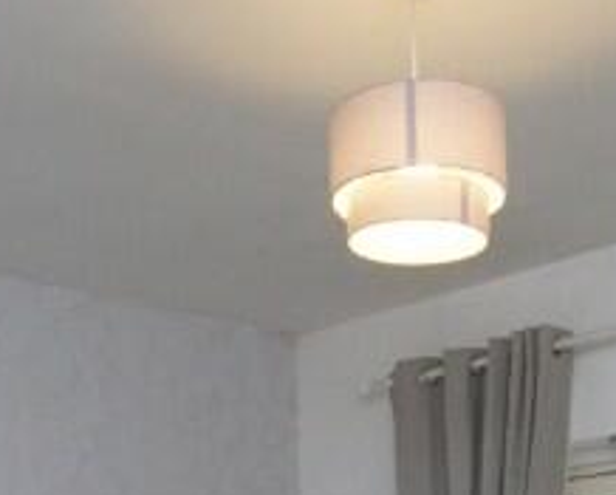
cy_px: 799
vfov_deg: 19.4
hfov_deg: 28.7
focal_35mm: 66
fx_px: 1205
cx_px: 325
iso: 1000
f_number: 4
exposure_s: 1/160
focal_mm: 10
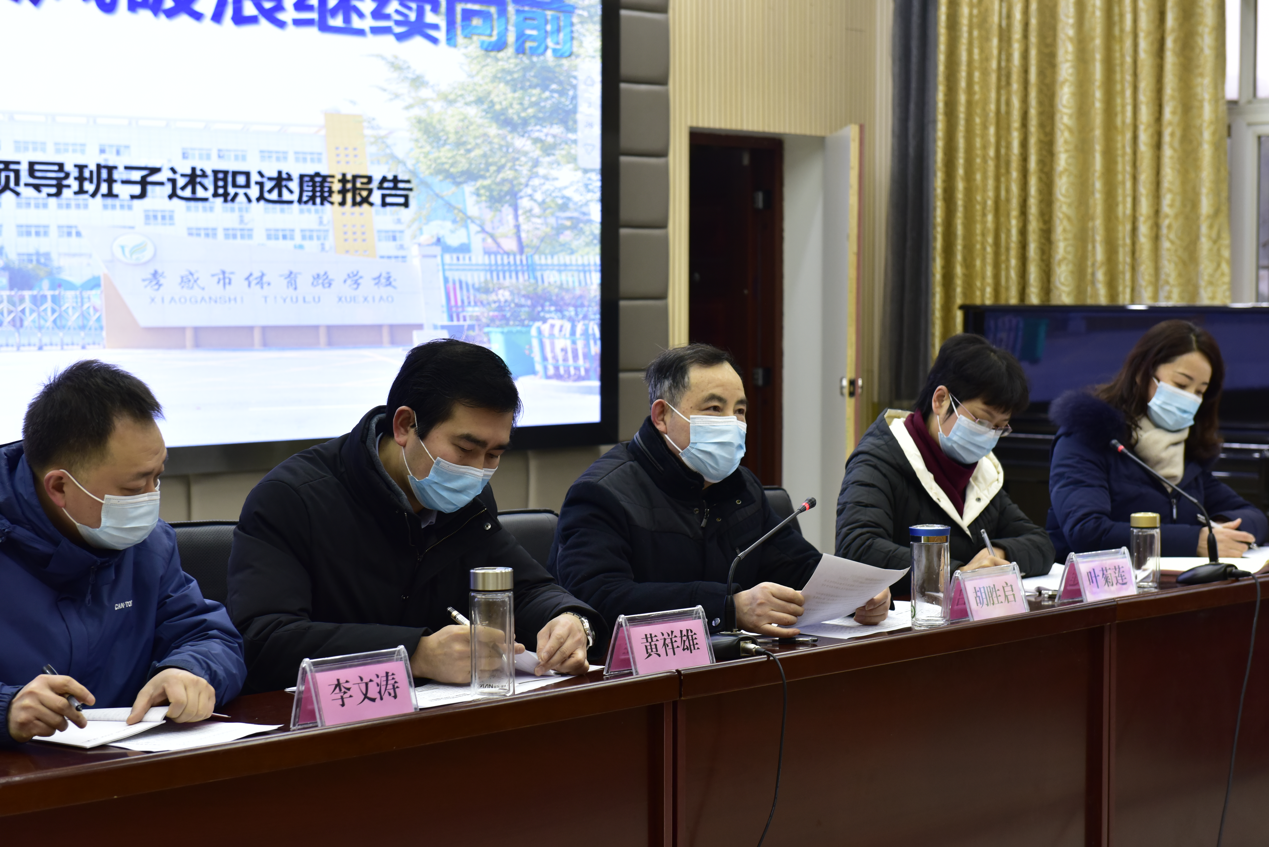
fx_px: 2468
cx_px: 634
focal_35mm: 70
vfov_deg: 19.5
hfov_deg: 28.8
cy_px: 424
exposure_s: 1/80
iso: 1250
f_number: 5.6
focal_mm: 70
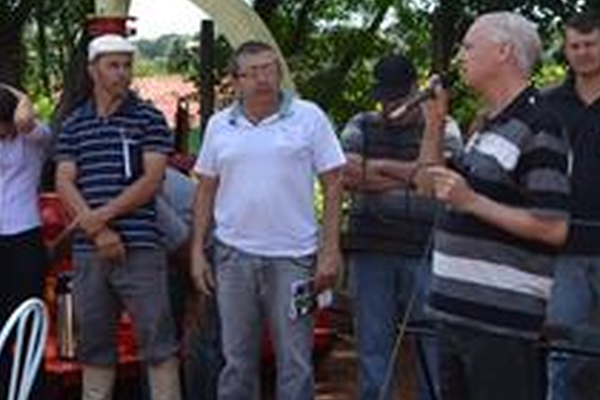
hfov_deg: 18.1
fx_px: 1717
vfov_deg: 13.3
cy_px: 134
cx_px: -234
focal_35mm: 103
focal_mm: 20
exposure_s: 1/160
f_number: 6.3
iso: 100
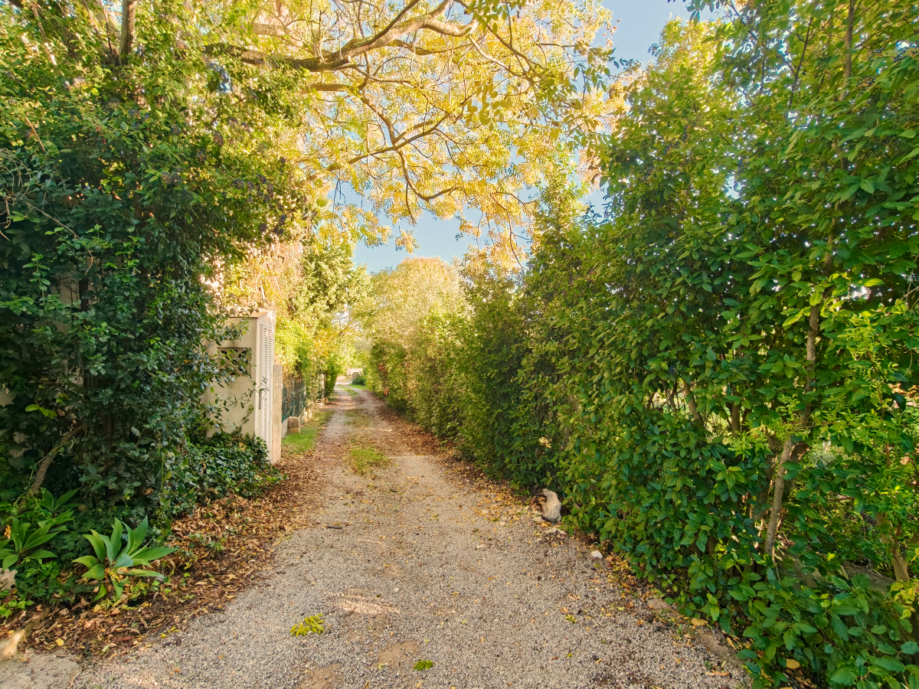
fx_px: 398
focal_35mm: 15
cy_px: 344
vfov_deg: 81.7
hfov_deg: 98.2
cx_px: 460
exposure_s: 1/129
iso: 200
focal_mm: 2.31
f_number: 2
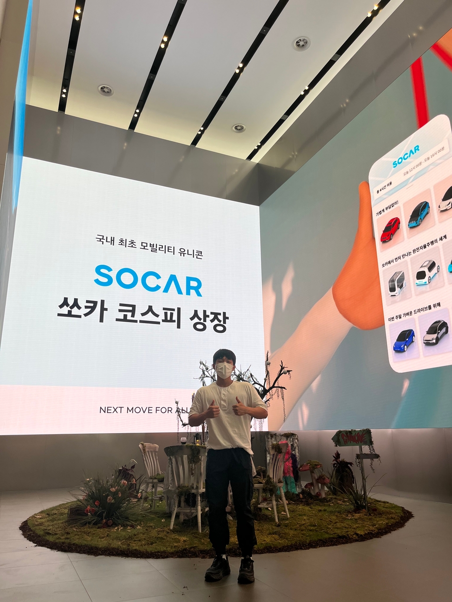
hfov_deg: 53.1
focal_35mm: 26
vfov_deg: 67.3
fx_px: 453
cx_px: 226
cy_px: 301
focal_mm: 5.1
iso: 40
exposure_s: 1/236
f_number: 1.6
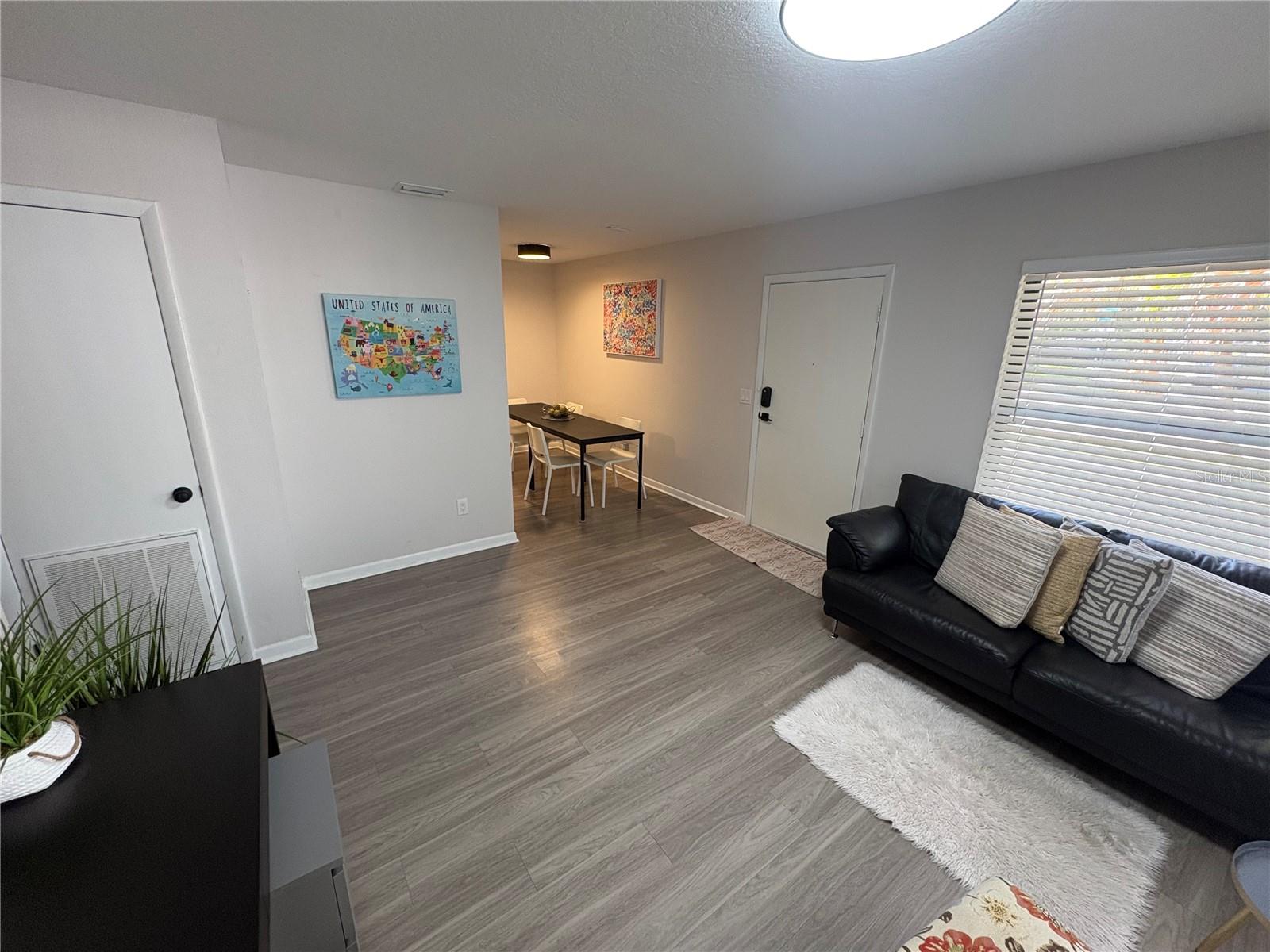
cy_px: 476
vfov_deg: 85.7
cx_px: 635
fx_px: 514
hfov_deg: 102.1
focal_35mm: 14
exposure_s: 1/60
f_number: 2.2
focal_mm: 2.22
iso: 250
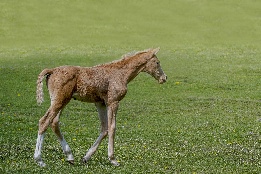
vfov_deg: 3.1
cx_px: 130
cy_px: 87
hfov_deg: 4.7
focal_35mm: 441
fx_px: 3197
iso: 800
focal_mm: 441
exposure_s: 1/1000
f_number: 8
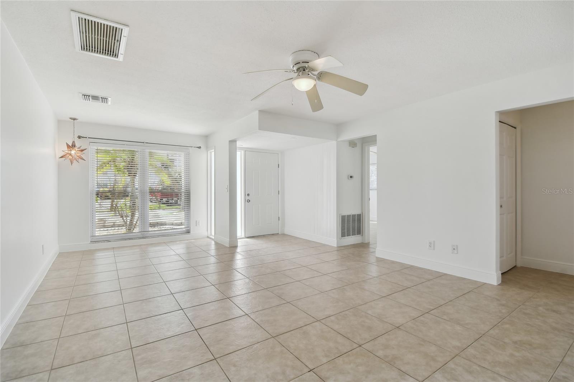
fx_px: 239
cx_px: 287
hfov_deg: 100.4
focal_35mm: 15
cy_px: 191
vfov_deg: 77.3
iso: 100
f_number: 7.1
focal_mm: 10
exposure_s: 1/60
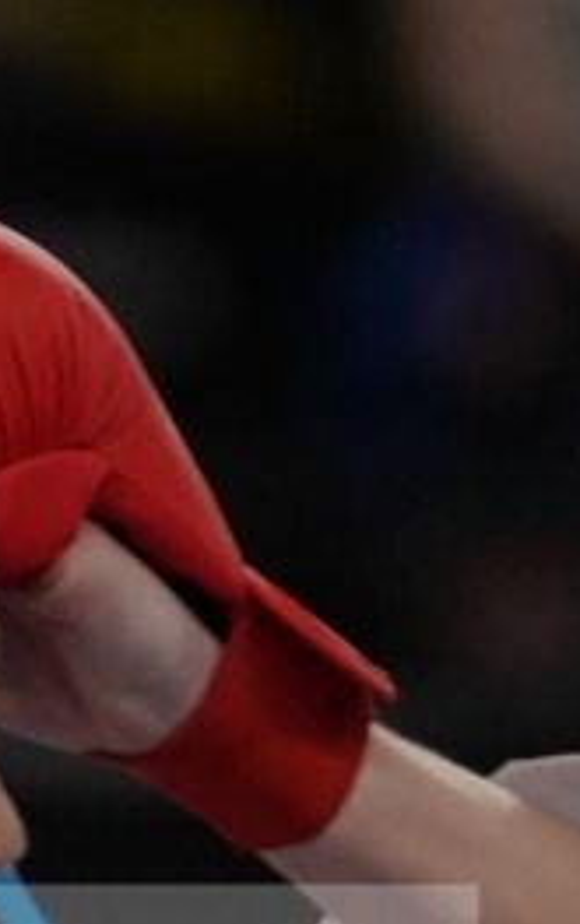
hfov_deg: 0.7
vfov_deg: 1.1
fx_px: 49208
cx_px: 1343
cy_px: 1205
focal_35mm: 1951
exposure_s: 1/1000
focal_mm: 187
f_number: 2.8
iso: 1000
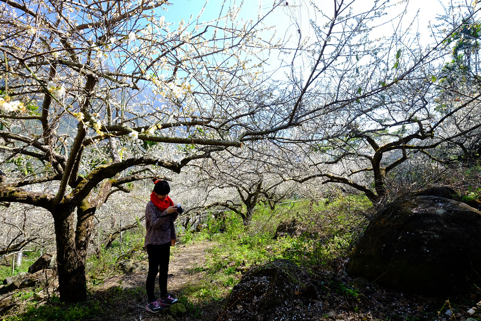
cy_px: 160
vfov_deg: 67.4
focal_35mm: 18
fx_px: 240
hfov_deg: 90.0
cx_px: 240
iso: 200
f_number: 9
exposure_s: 1/25
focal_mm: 12
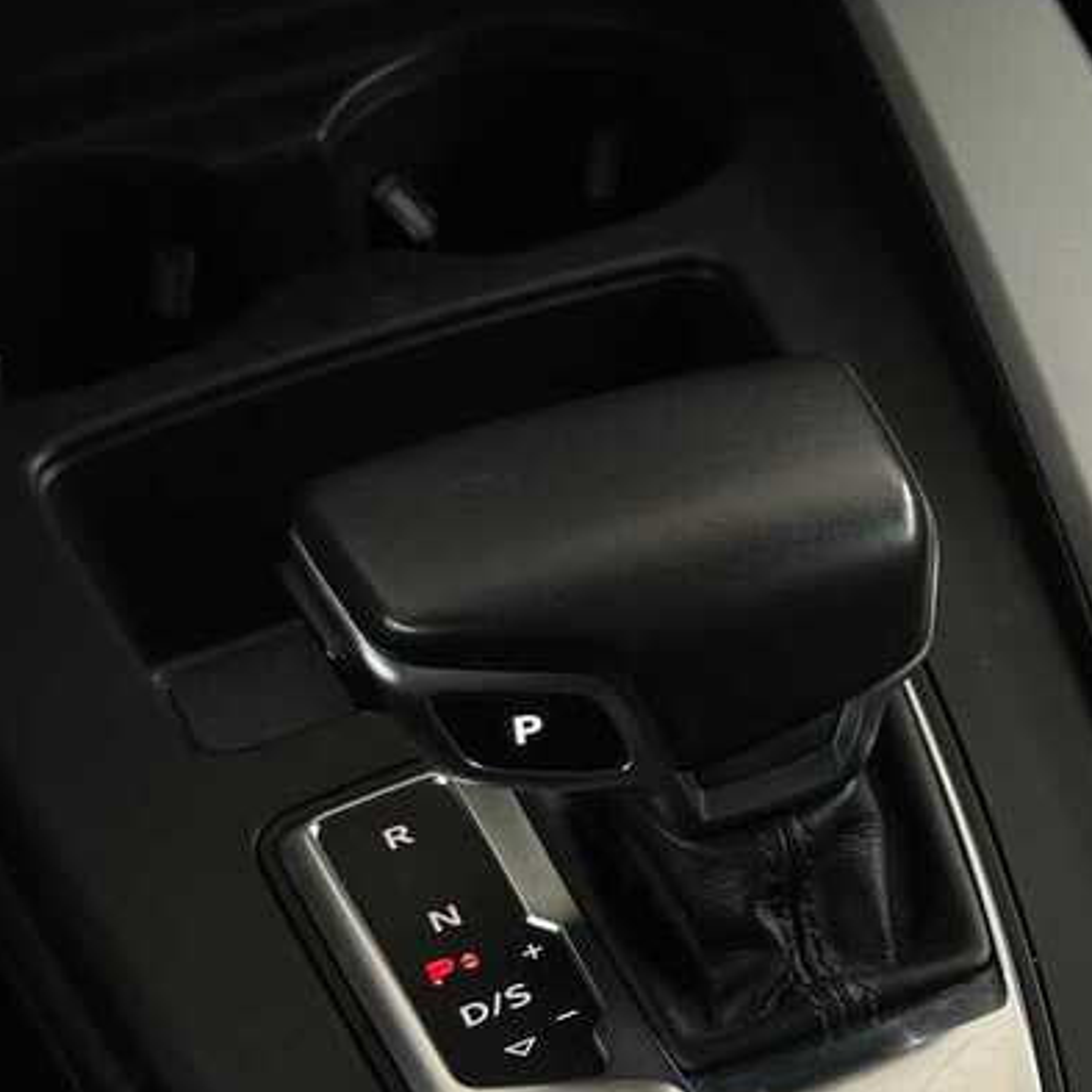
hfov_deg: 17.8
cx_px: 865
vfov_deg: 17.8
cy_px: 811
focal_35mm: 97
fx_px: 3462
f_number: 1.78
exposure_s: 1/50
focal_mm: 6.86
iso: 200
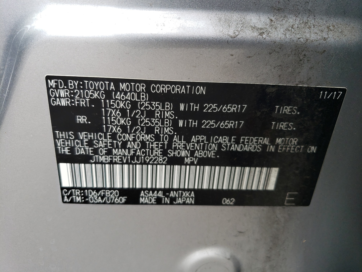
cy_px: 136
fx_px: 272
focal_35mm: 26
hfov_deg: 67.3
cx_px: 181
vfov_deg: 53.1
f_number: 1.5
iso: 50
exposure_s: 1/500
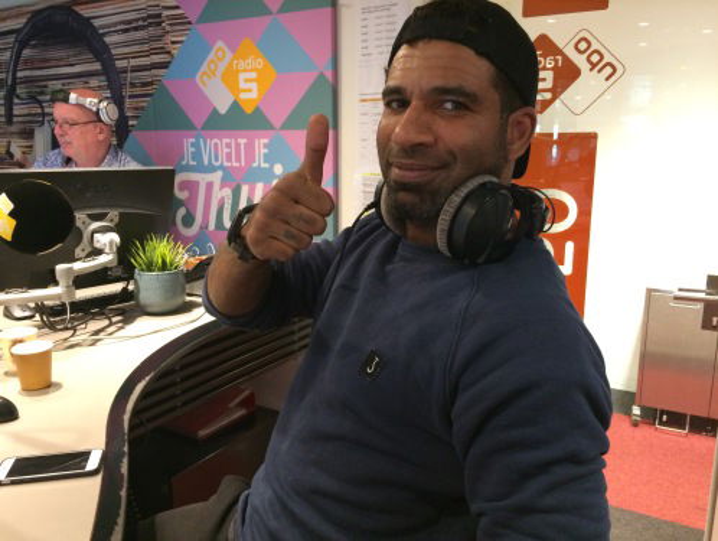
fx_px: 602
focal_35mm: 29
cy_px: 270
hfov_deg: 61.6
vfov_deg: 48.3
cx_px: 359
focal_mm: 4.15
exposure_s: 1/17
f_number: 2.2
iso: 250
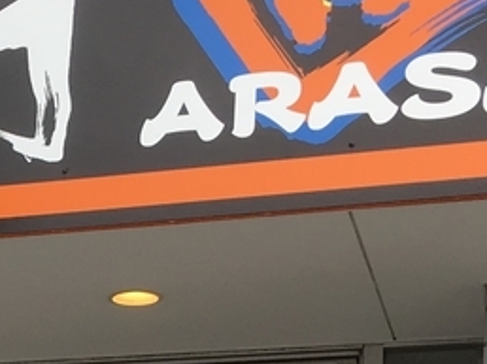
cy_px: 637
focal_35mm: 135
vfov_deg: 10.4
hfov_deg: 13.6
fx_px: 1898
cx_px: -285
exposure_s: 1/641
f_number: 2.2
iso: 25
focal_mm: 4.15
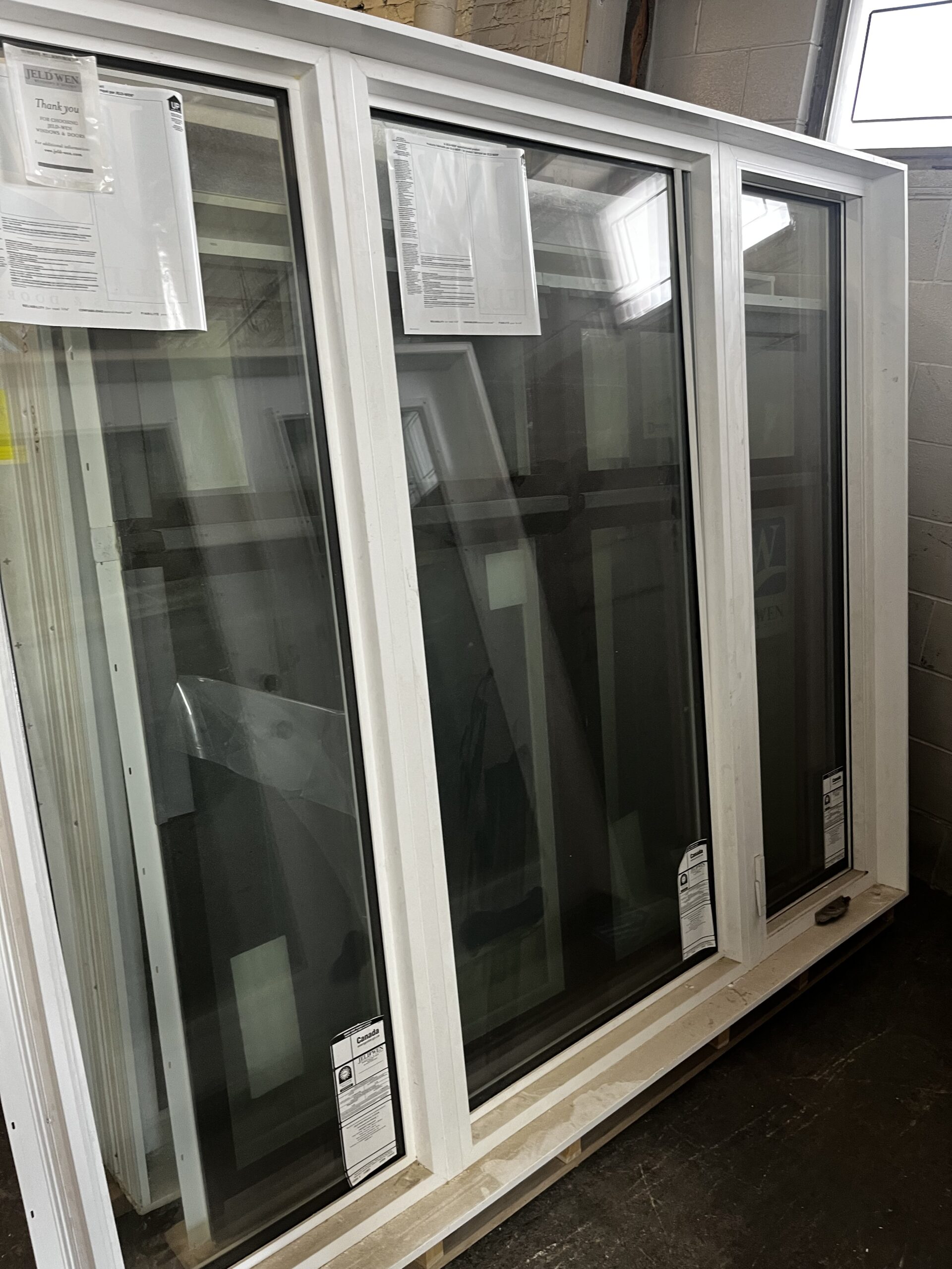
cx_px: 476
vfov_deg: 67.3
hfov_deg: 53.1
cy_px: 634
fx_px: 953
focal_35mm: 26
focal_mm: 5.1
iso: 125
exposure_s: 1/43
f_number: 1.6
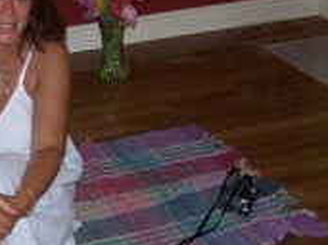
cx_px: -2
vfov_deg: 14.8
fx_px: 947
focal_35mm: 100
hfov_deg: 19.1
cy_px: 146
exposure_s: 1/60
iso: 140
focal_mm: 6.3
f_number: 2.8
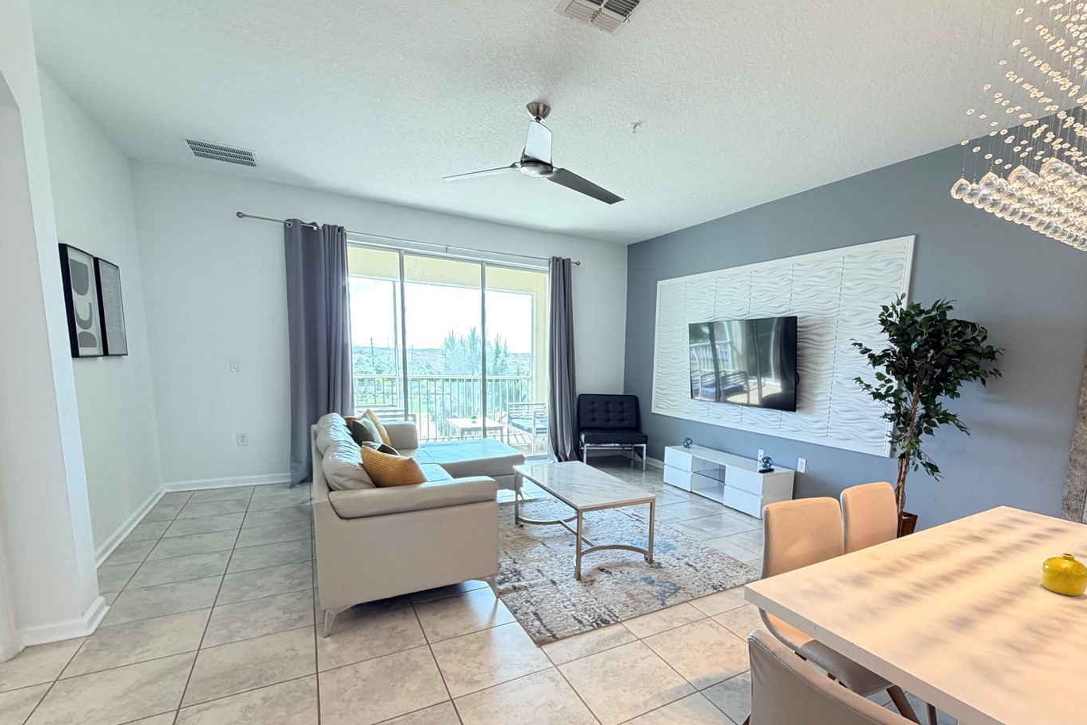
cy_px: 433
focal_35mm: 17
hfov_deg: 92.5
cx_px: 630
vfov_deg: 69.8
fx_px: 513
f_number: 2.2
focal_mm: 2.22
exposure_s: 1/60
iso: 160
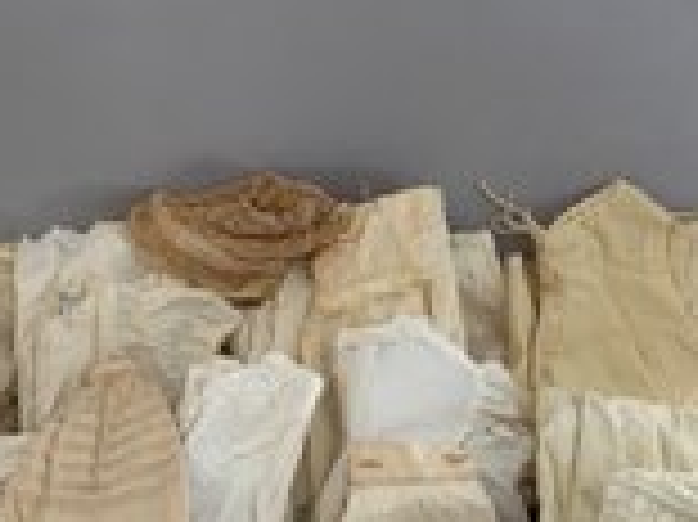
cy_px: 533
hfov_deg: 28.8
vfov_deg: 22.0
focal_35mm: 64
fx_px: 1290
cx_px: 38
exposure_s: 1/122
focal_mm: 3
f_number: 1.8
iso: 50
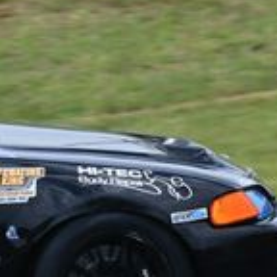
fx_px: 19908
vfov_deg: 0.8
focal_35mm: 2199
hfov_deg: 0.8
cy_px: 60
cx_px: -248
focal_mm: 310
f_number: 11
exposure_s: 1/640
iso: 500
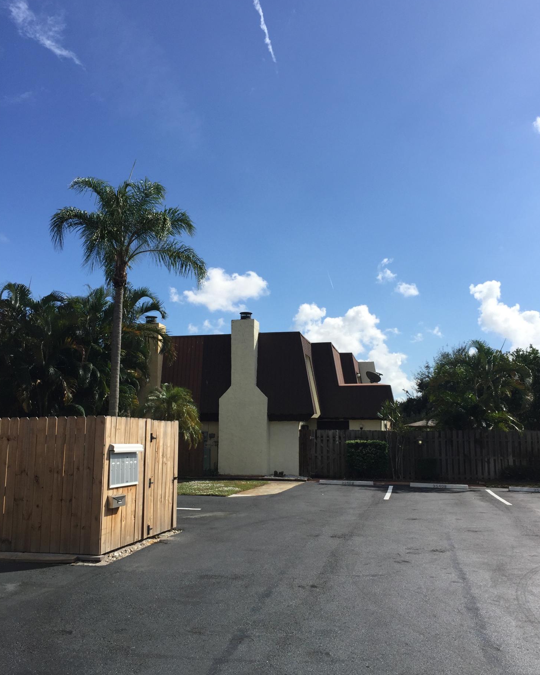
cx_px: 272
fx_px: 619
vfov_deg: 57.2
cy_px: 347
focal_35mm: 31
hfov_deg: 47.1
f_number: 2.2
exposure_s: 1/3049
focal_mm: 4.15
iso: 32
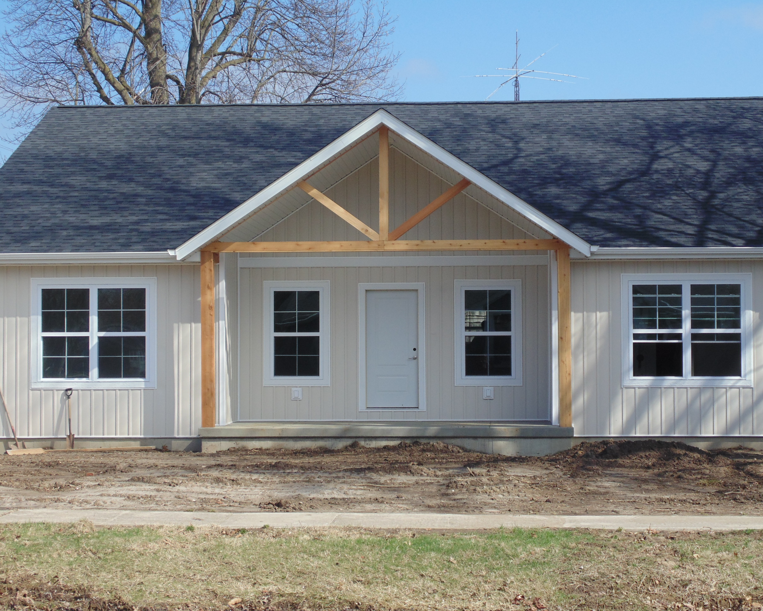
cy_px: 305
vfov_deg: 22.5
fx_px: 1536
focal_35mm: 68
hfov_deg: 27.9
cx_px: 389
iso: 80
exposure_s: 1/640
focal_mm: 11.7
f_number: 4.1
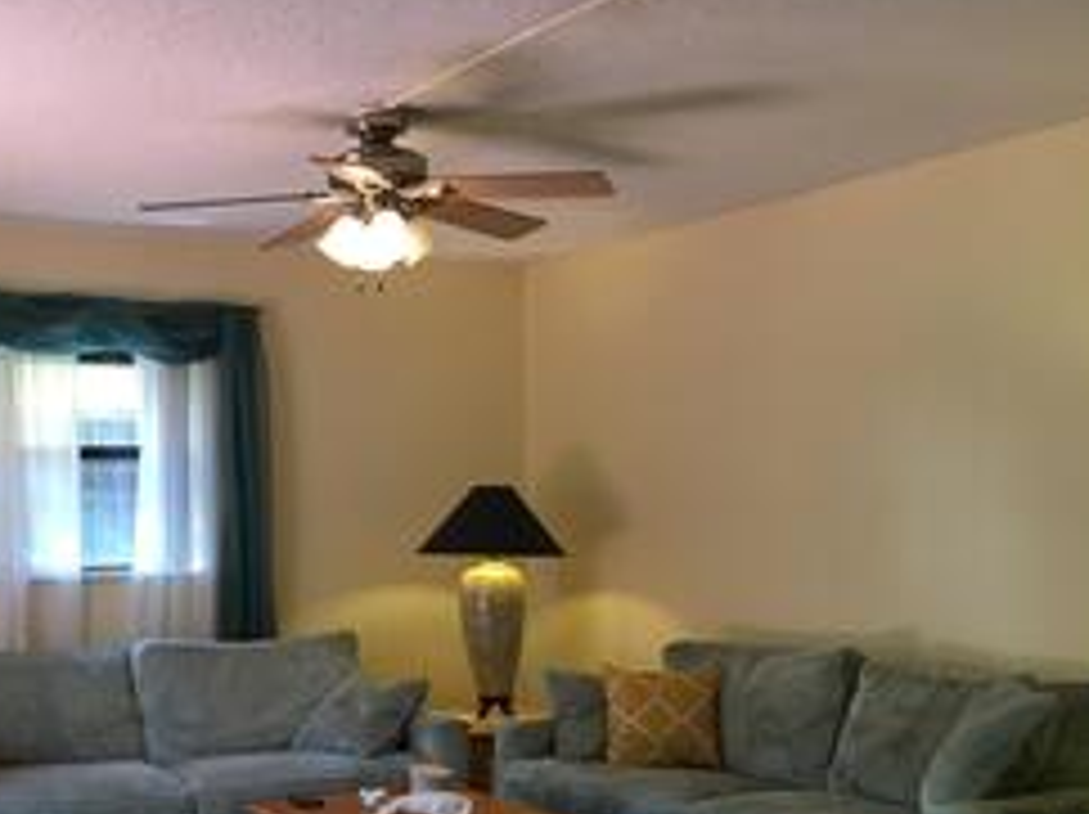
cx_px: 396
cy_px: 612
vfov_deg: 29.7
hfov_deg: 39.4
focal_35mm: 48
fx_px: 1509
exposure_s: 1/30
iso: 32
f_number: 2.2
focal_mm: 4.15
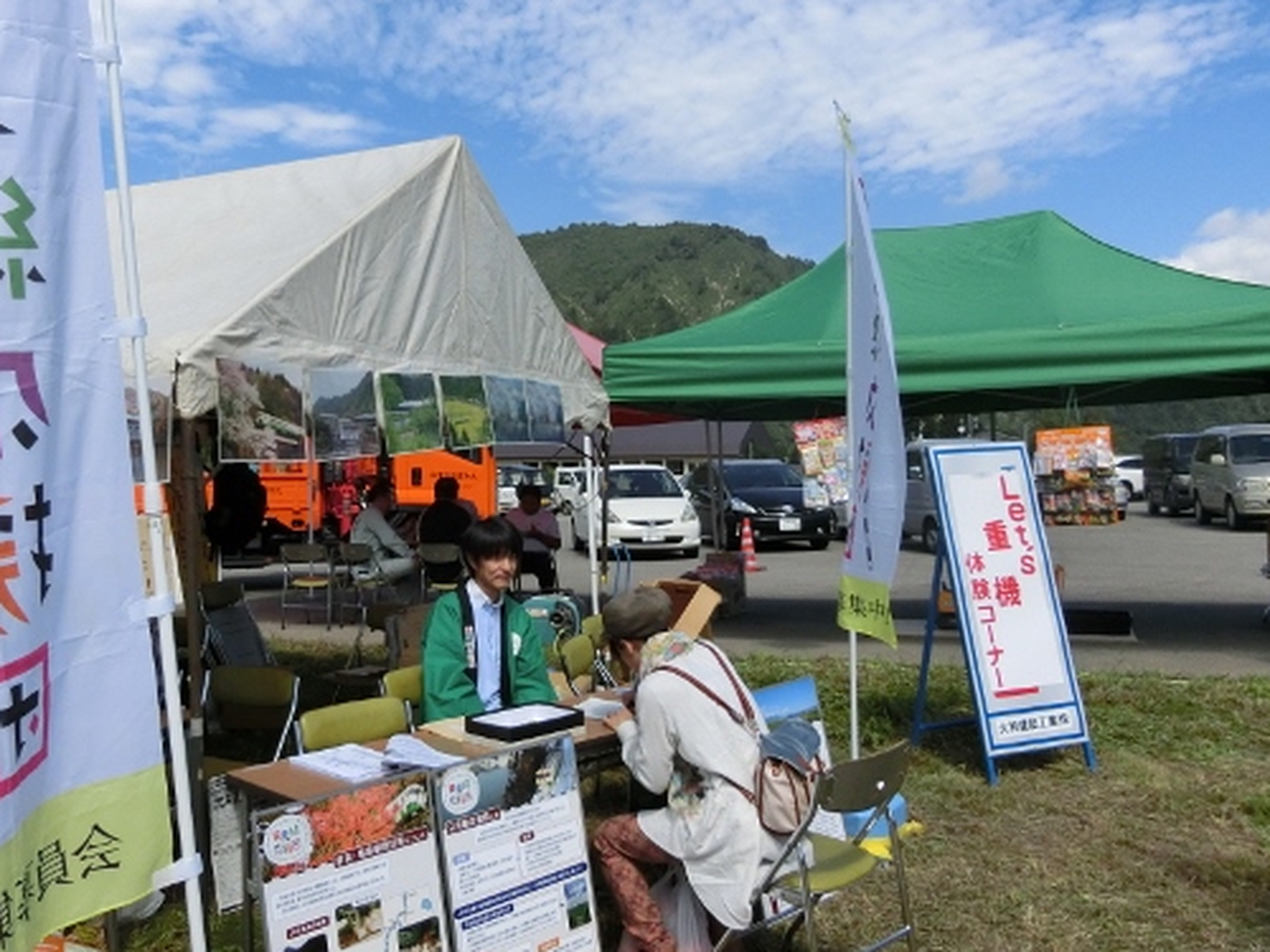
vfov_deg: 44.1
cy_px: 424
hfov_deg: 56.2
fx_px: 1174
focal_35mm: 32
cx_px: 480
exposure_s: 1/1000
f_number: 7
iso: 250
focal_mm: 4.5
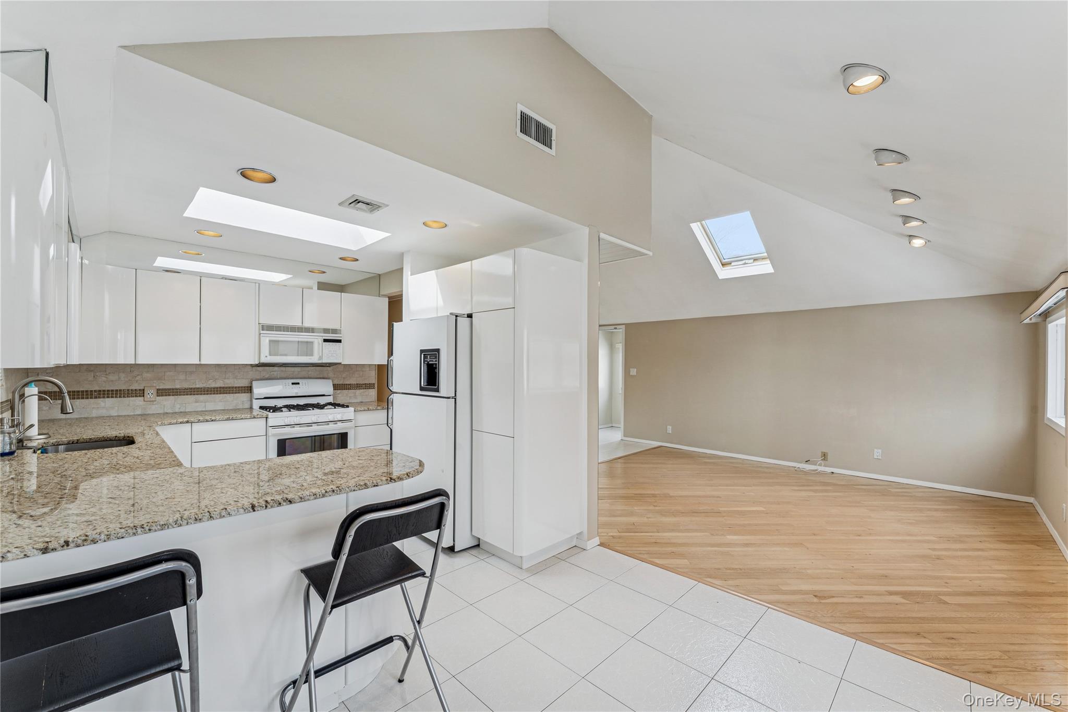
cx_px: 534
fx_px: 415
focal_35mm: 14
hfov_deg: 104.3
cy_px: 356
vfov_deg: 81.2
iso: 100
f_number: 11
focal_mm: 14
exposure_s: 1/4
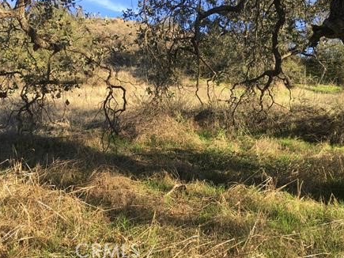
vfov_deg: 46.8
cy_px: 129
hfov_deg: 60.0
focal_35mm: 30
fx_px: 298
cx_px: 175
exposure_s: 1/269
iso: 25
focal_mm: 4.15
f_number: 2.2
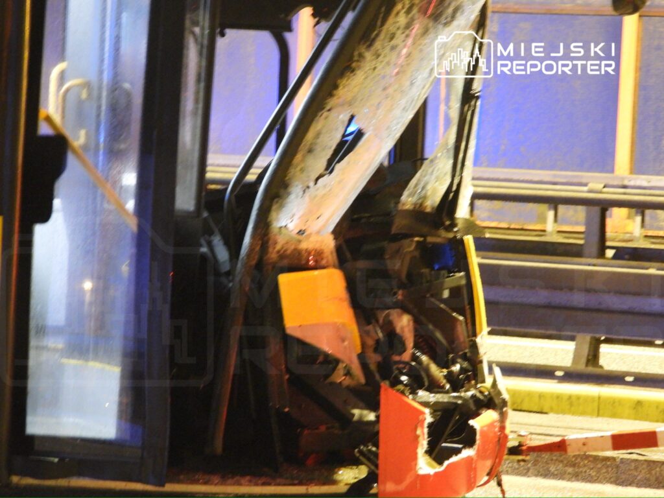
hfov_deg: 13.6
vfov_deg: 10.2
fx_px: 2781
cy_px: 249
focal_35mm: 145
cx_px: 332
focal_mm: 26.1
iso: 1250
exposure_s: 1
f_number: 4
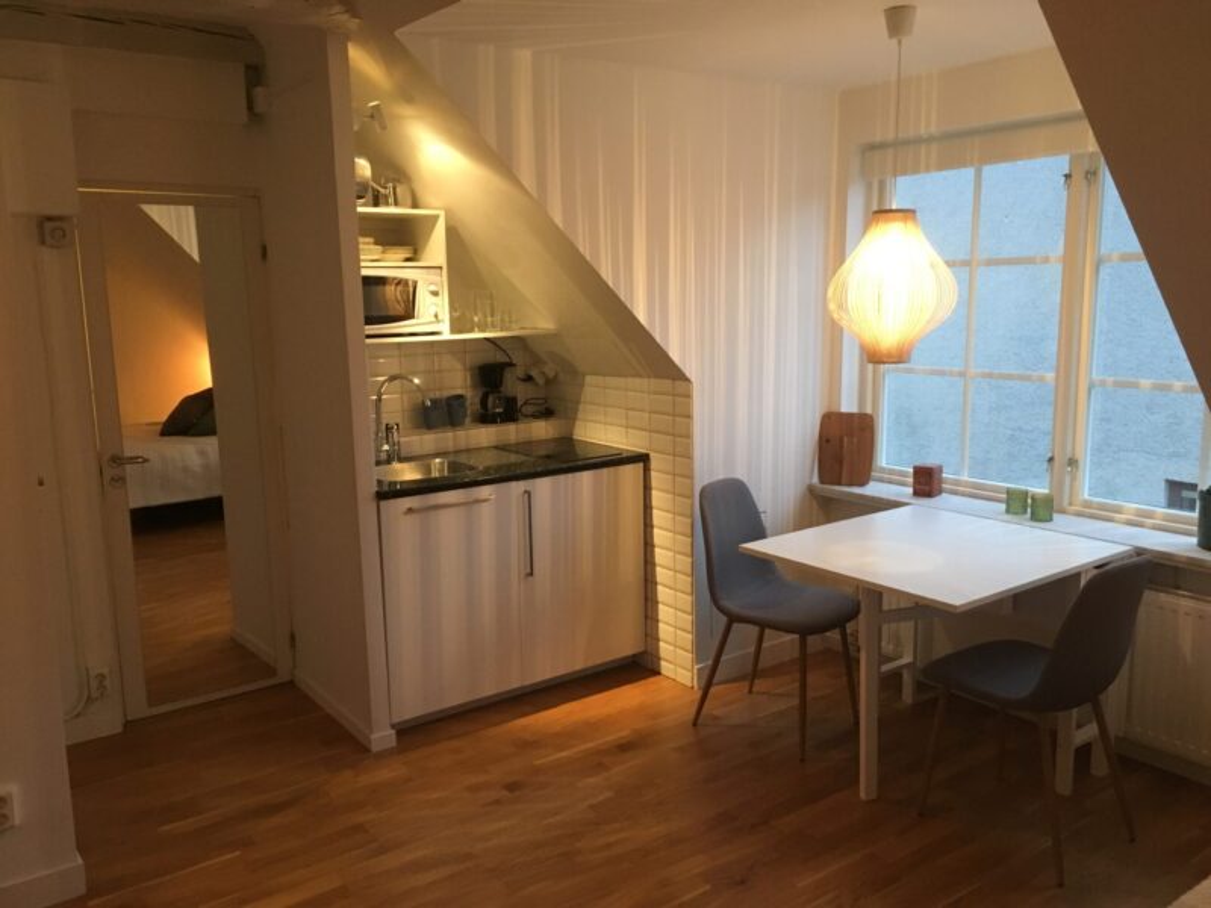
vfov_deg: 48.2
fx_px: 1015
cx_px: 606
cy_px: 454
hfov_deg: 61.7
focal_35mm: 29
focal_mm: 4.15
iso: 200
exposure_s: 1/25
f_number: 2.2
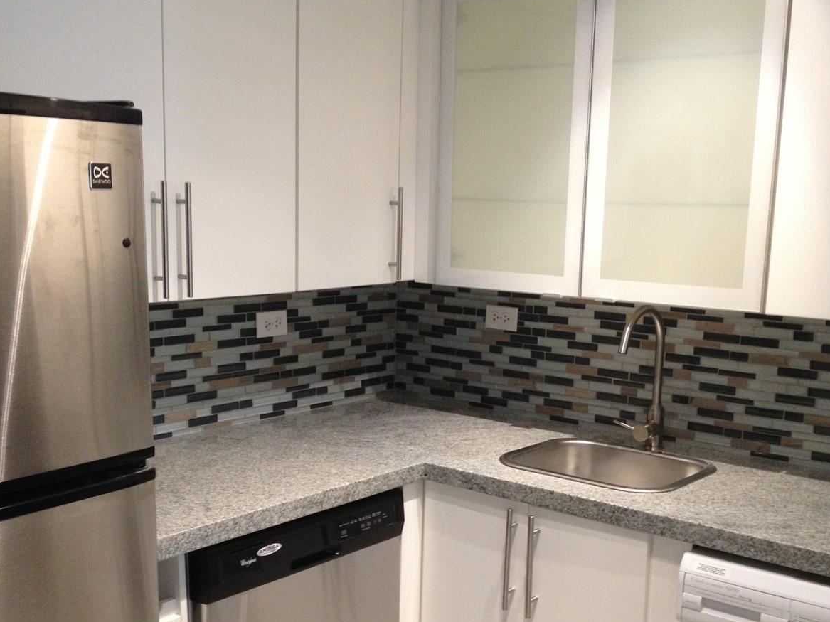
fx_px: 1151
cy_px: 409
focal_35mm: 48
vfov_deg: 30.1
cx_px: 417
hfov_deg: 39.7
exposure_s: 1/20
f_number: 2.4
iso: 160
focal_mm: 4.28
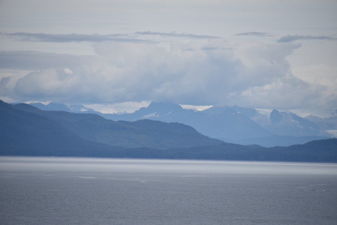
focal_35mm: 300
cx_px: 168
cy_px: 112
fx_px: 2809
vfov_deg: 4.6
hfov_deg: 6.9
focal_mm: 300
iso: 100
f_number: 7.1
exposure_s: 1/640
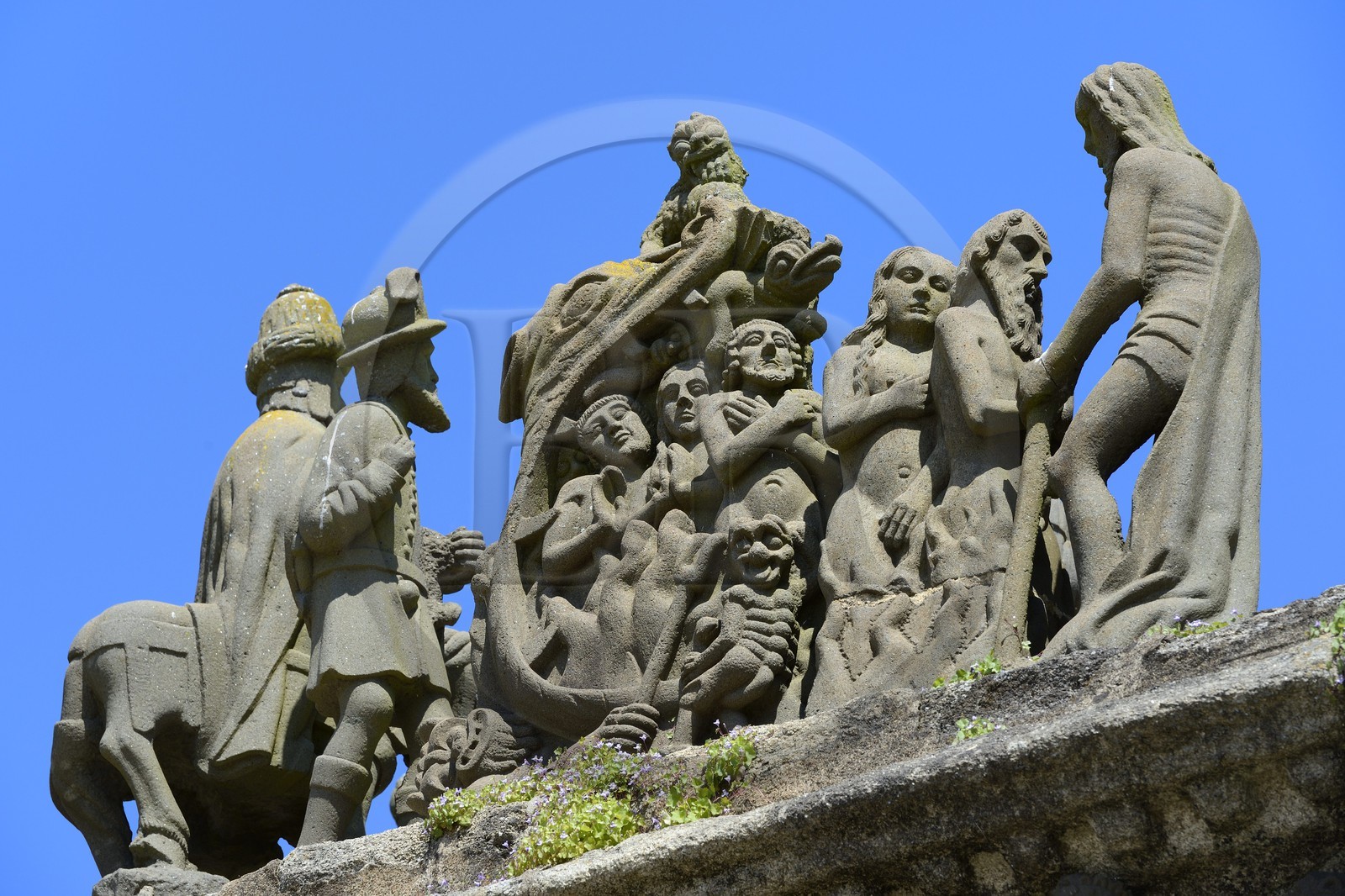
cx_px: 672
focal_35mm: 180
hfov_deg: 11.4
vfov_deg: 7.6
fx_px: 6723
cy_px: 448
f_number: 10
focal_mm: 180
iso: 200
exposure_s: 1/250
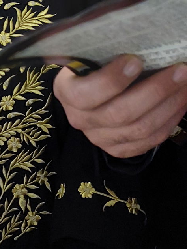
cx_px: -23
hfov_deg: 20.5
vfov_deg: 27.1
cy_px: 6
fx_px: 489
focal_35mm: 68
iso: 500
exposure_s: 1/25
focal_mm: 5.06
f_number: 1.8
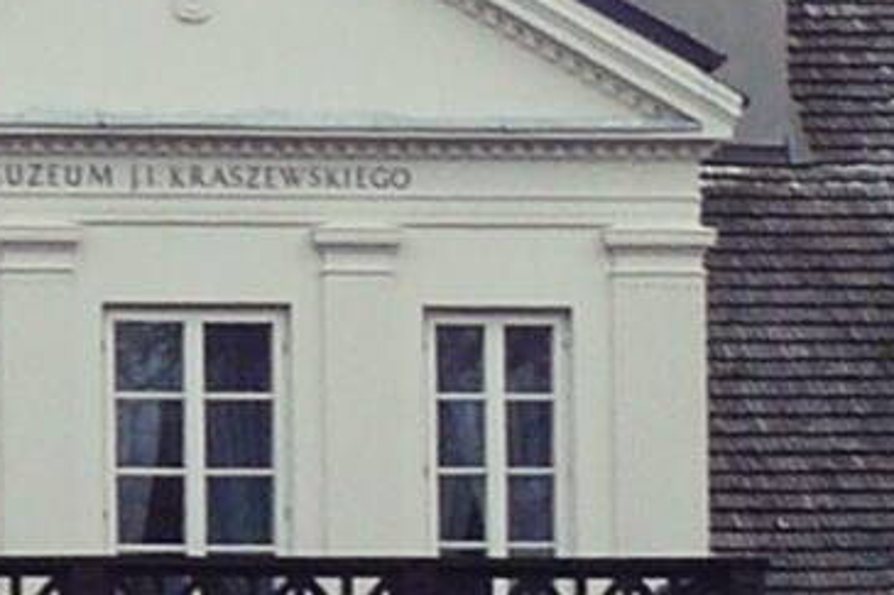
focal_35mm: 394
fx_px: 9779
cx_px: 201
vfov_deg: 3.5
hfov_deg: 5.2
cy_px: 752
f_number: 4
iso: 100
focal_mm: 8.9
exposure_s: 1/200
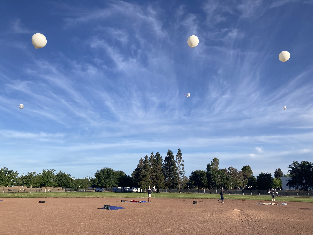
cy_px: 118
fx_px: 253
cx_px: 156
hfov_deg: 63.4
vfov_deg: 49.7
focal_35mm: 28
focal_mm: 3.99
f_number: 1.8
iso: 20
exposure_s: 1/1869
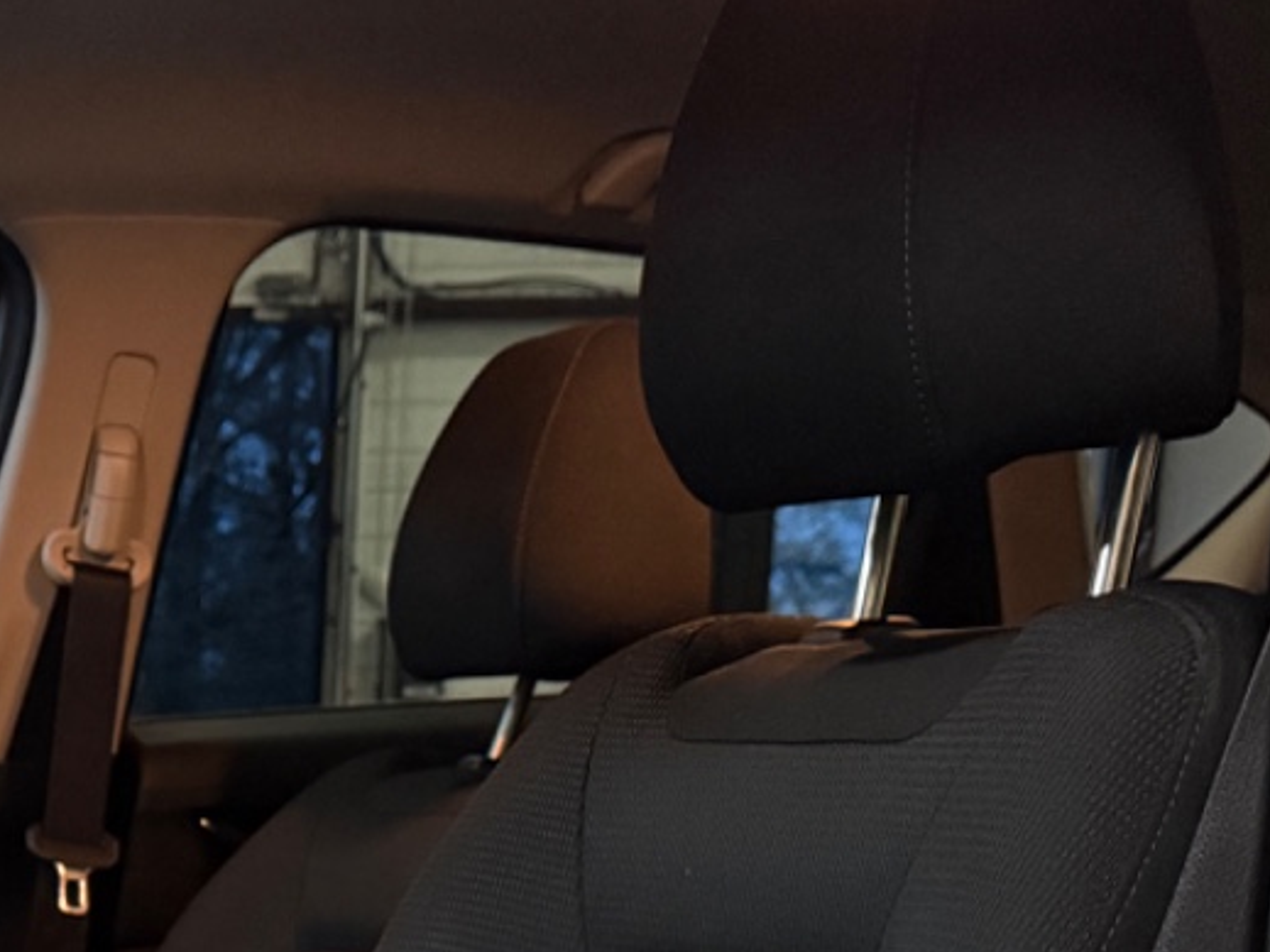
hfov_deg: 24.2
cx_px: -208
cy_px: 1346
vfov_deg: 18.1
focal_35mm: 74
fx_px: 2714
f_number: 1.78
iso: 800
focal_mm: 6.76
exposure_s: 1/50
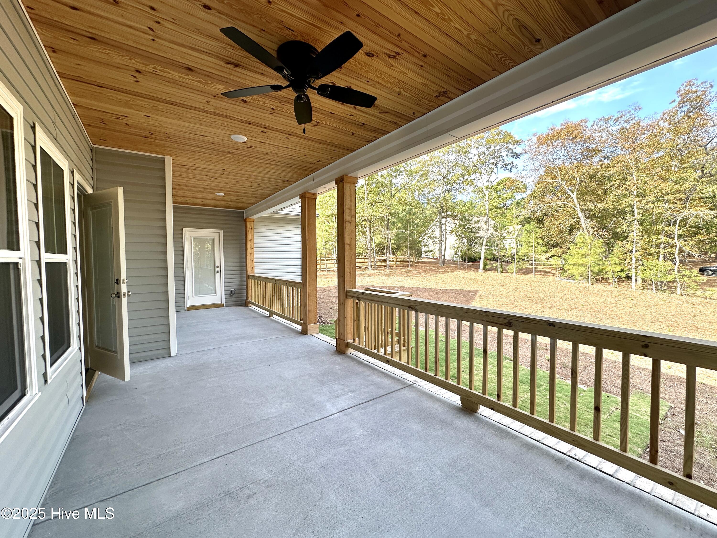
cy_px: 269
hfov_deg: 102.1
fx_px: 290
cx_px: 358
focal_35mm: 14
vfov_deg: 85.7
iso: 40
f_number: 2.2
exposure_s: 1/249
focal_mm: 2.22
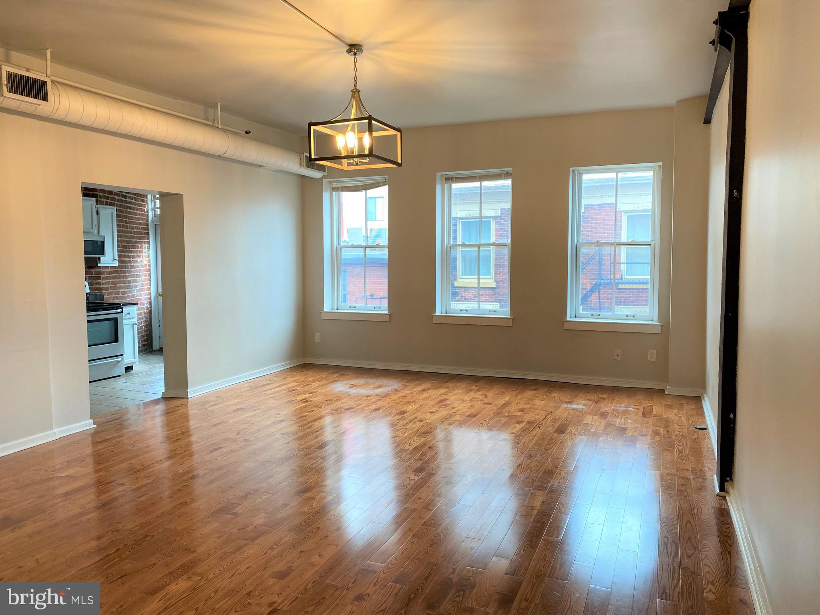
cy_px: 308
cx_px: 410
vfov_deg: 53.1
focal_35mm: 26
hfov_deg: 67.3
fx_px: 616
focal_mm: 4.25
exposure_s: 1/120
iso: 125
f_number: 1.8
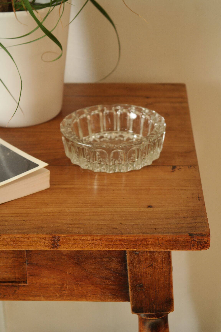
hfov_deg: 17.7
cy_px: 166
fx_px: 709
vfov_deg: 26.3
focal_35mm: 77
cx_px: 110
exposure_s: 1/30
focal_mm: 50
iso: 400
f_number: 6.3
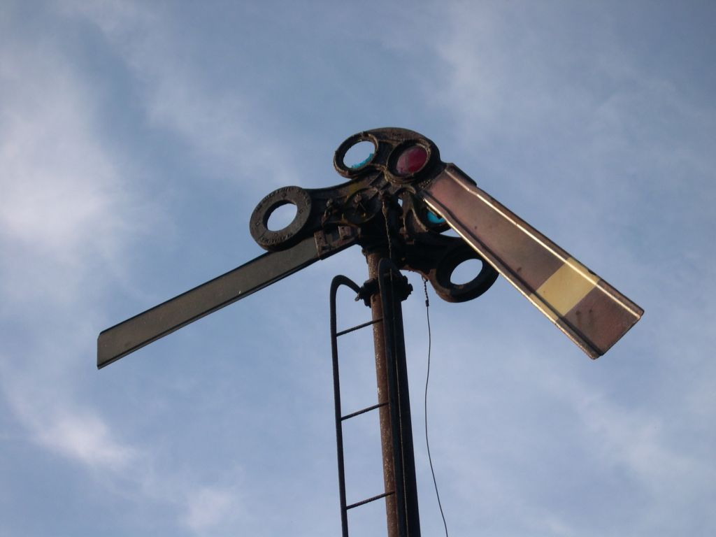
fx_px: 2358
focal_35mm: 114
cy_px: 268
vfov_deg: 13.0
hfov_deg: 17.3
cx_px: 358
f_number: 4.9
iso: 100
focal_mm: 24
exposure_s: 1/394
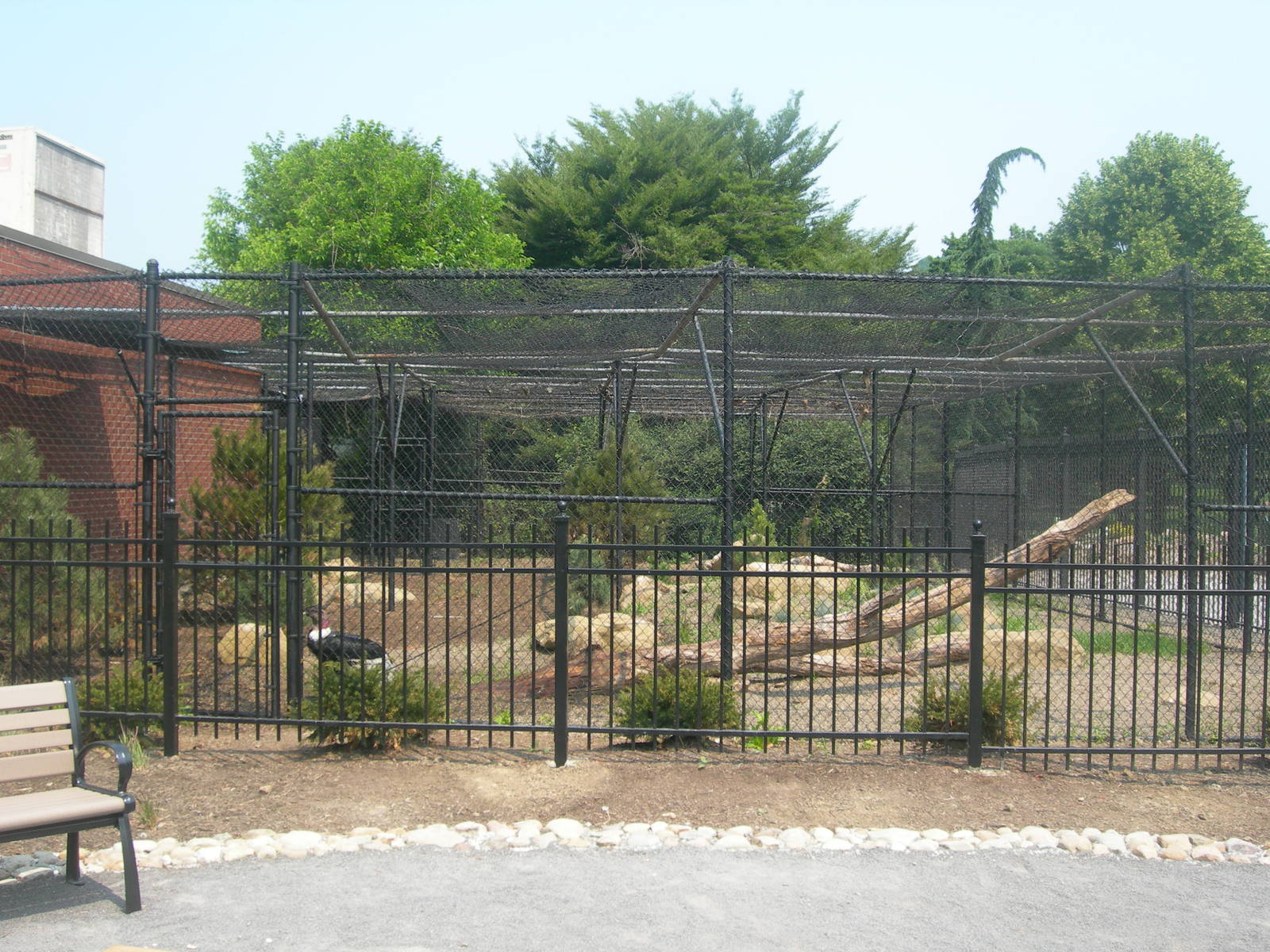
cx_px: 635
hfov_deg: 49.0
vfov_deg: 37.7
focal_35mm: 38
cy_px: 476
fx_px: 1394
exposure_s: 1/227
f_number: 4.8
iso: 50
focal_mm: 7.8
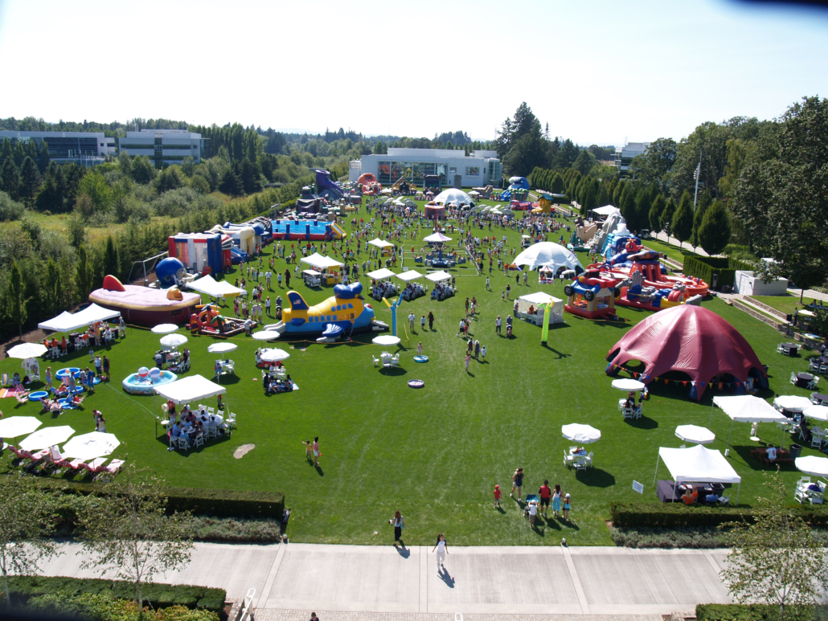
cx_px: 414
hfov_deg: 63.4
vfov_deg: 49.8
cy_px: 310
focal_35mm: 28
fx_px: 670
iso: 100
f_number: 8
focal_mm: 14
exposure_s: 1/160
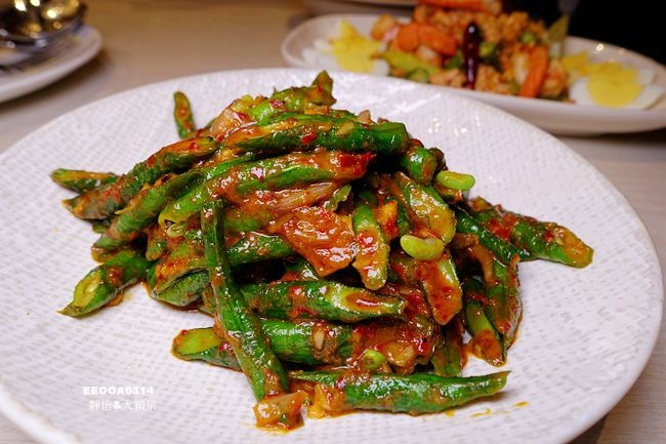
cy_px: 222
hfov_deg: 73.8
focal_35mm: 24
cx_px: 333
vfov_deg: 53.1
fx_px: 444
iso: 125
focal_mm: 8.8
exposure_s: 1/80
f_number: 4
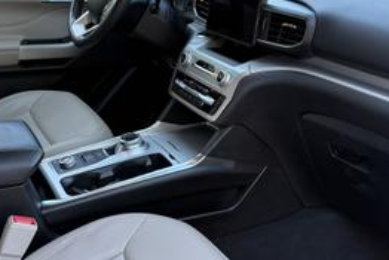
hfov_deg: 41.0
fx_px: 519
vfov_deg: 28.1
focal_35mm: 48
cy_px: 125
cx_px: 166
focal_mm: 6.76
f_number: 1.78
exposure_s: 1/121
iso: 200
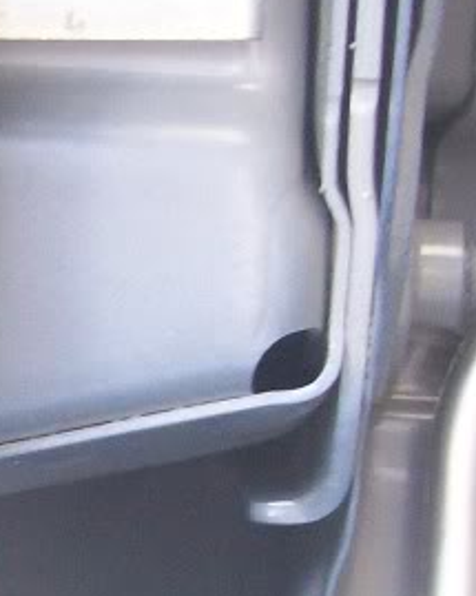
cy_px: 361
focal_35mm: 134
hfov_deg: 11.0
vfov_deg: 14.4
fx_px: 2361
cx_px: -263
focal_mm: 6
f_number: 2.7
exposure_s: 1/27.5
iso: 160
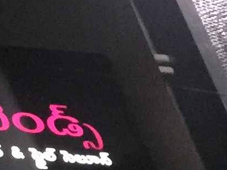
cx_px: -515
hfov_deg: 7.3
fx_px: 1508
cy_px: 239
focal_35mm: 230
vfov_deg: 6.4
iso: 250
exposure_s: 1/17
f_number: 2.2
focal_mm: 4.15
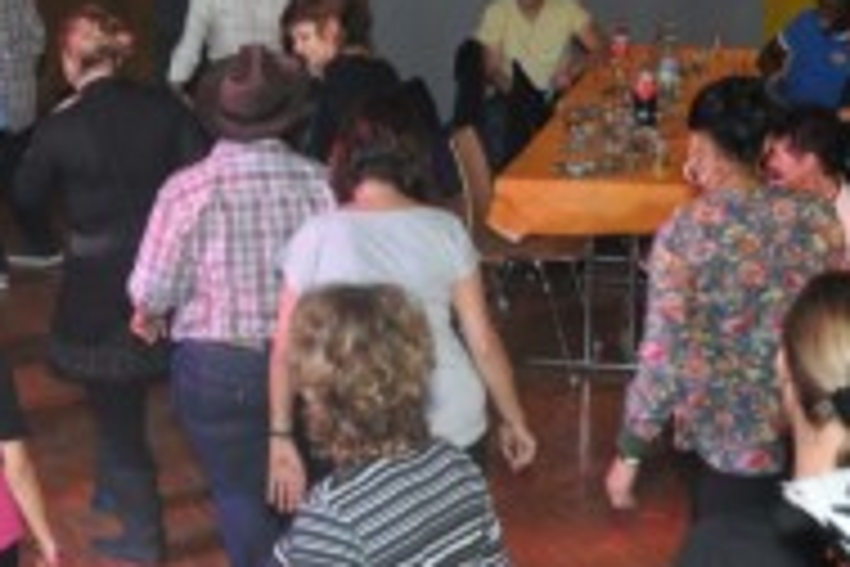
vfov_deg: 13.8
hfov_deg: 20.5
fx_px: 2345
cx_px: 270
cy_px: 360
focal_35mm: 99
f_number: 4
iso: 800
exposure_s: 1/60
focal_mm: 25
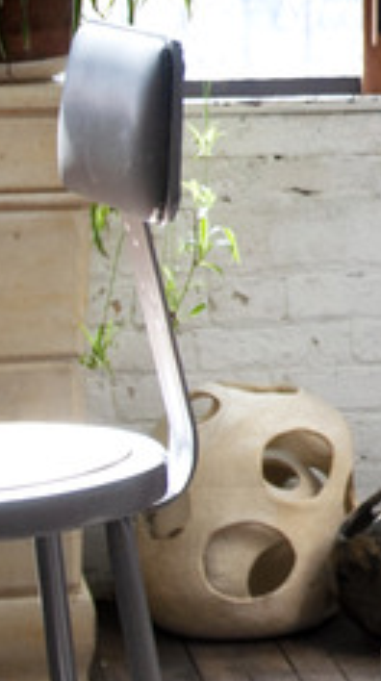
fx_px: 3528
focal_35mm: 196
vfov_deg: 10.8
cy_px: -159
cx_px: 1056
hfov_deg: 5.8
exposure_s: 1/80
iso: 320
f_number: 4
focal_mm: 25
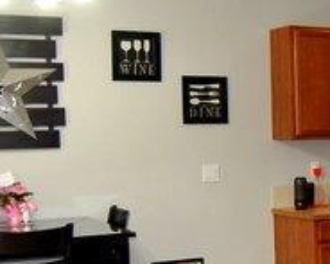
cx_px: 416
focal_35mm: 88
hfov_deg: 20.1
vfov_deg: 17.4
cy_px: 195
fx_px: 859
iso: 400
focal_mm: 18
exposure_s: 1/60
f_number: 3.5
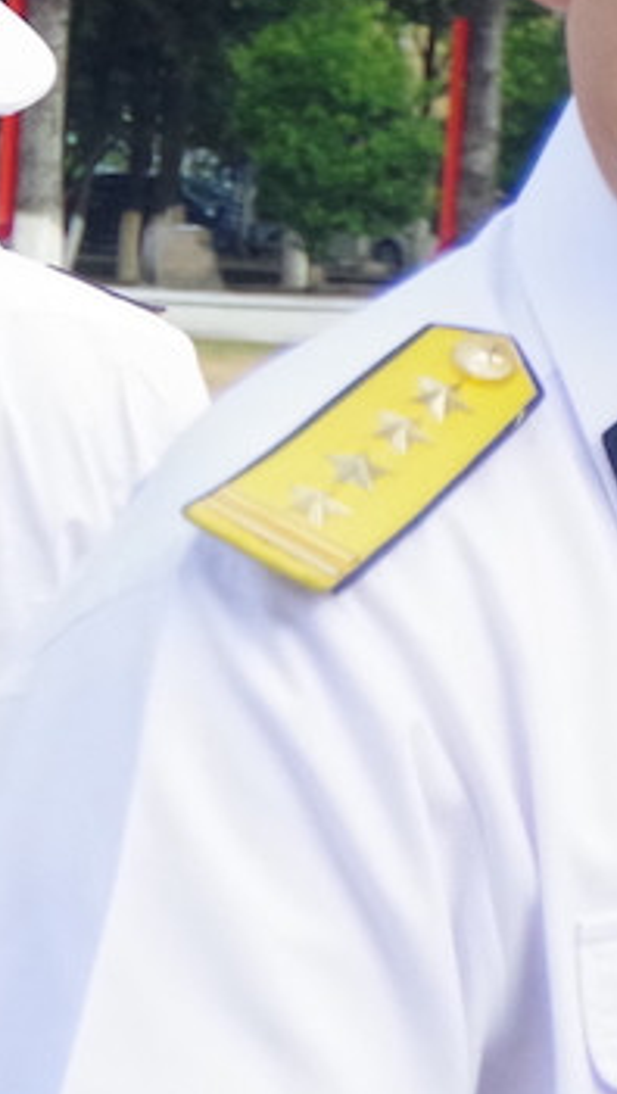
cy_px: 530
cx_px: 2811
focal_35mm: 206
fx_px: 5979
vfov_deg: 10.5
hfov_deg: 5.0
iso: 1600
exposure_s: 1/2000
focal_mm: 24
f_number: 5
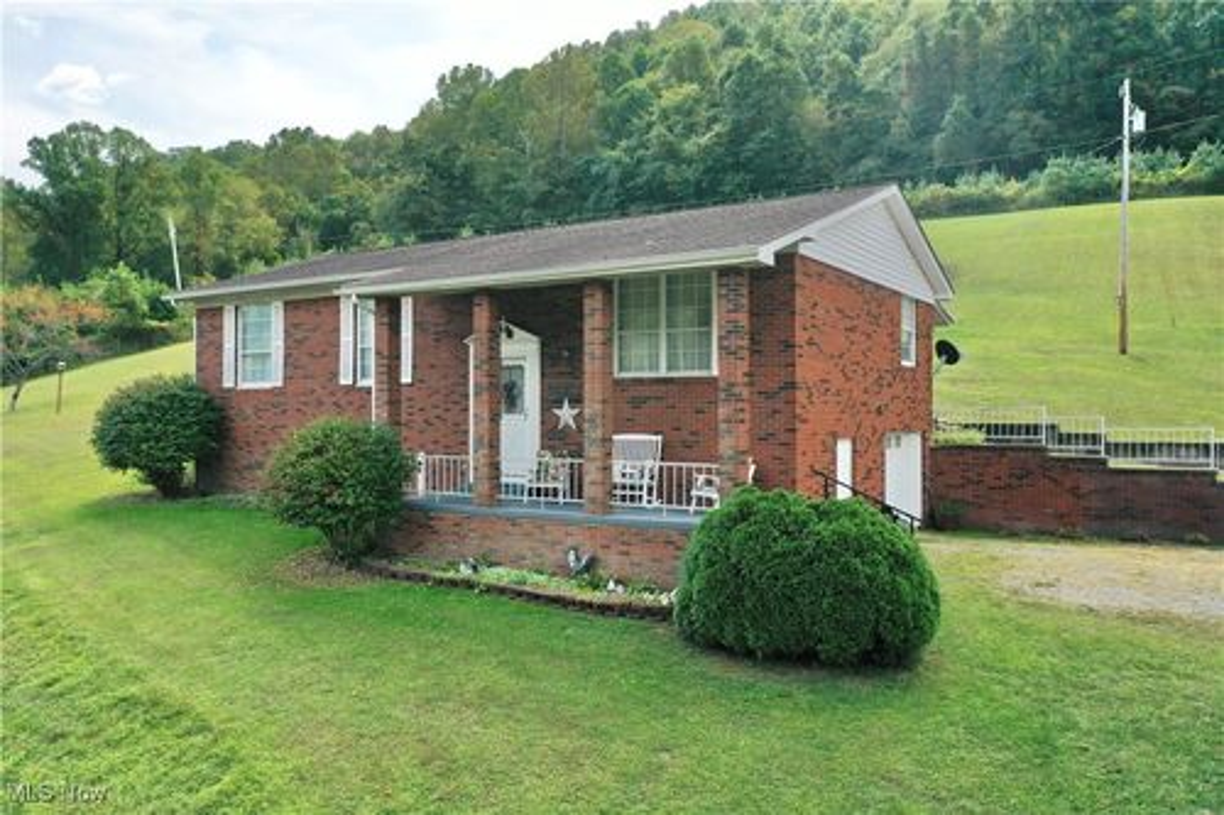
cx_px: 612
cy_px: 408
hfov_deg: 65.5
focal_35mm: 28
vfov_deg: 46.4
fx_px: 952
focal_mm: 10.26
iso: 100
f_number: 4
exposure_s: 1/240
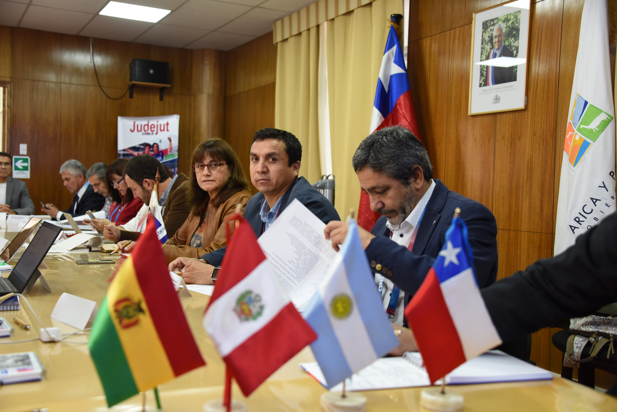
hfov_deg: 44.5
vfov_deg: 30.5
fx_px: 754
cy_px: 206
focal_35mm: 44
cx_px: 308
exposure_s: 1/80
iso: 1000
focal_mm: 44
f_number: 4.2
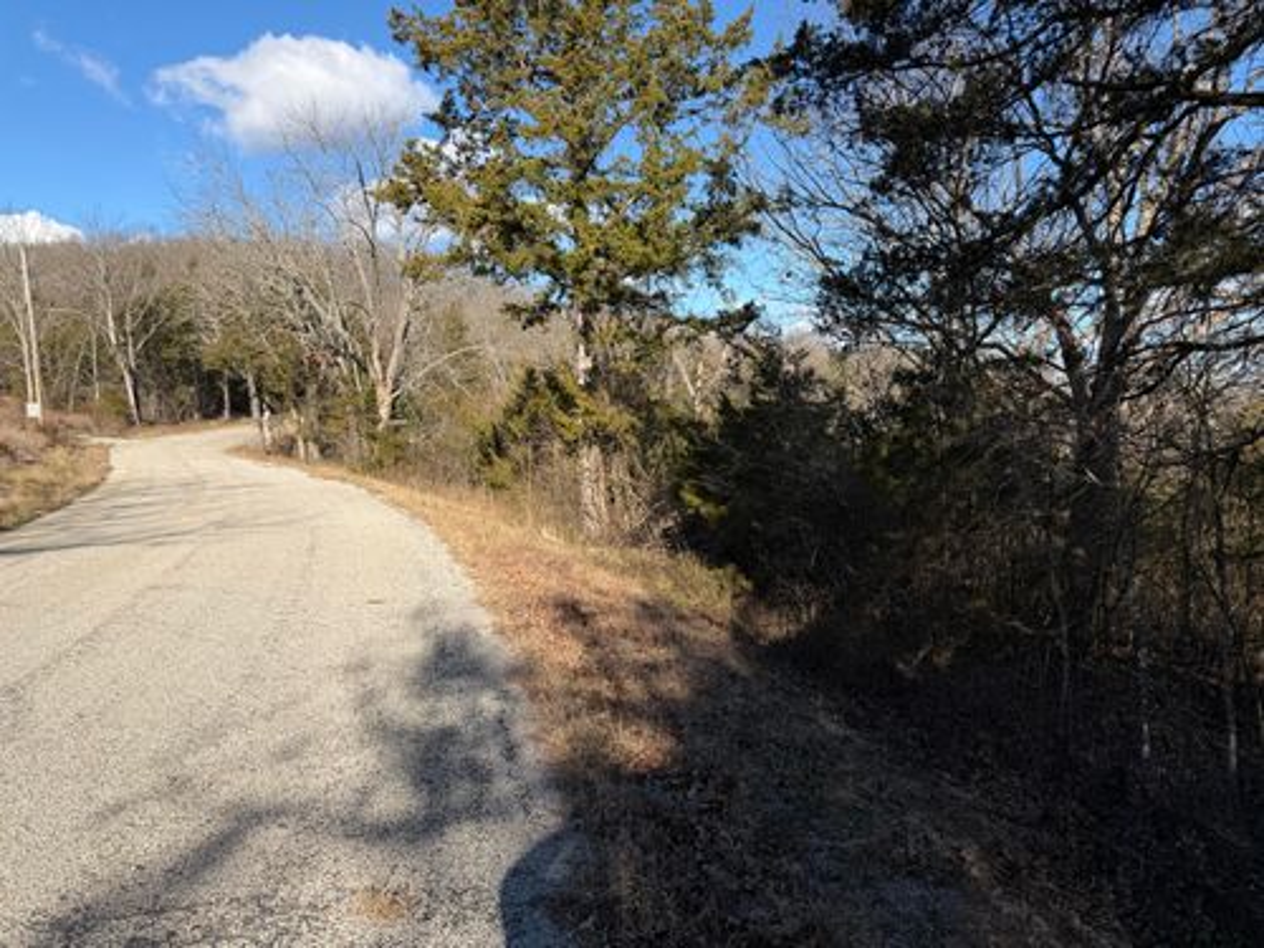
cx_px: 632
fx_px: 876
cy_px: 474
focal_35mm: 24
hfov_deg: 71.6
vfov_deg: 56.8
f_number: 1.78
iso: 80
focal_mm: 6.76
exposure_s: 1/3279
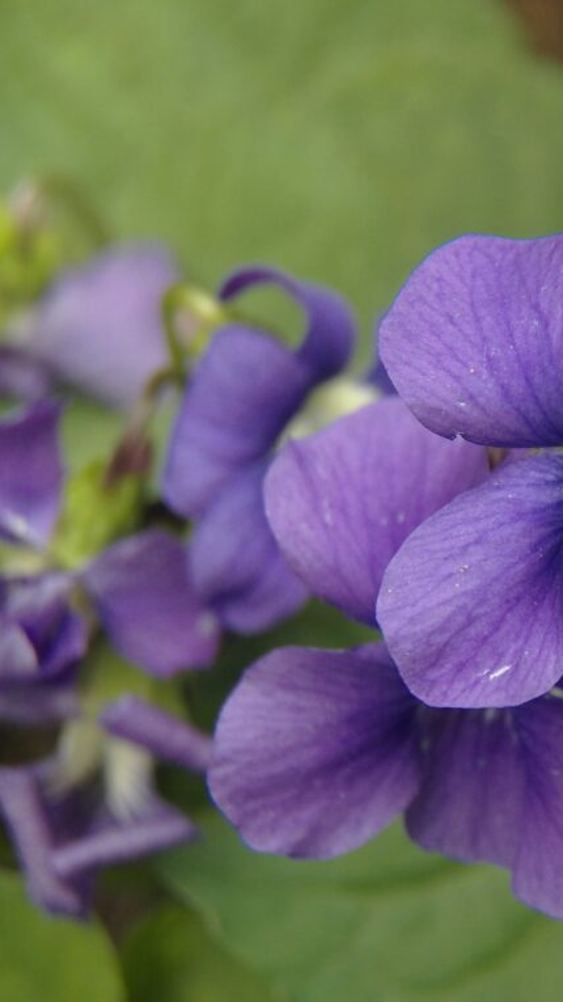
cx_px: 640
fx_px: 3293
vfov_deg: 17.3
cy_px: 500
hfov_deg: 9.7
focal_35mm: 124
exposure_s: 1/250
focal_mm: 15.2
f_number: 3.6
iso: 125
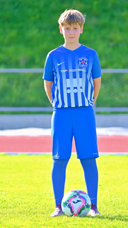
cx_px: 71
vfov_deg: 11.5
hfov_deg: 6.5
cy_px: 114
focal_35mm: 188
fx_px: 1135
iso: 320
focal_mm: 119.2
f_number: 2.8
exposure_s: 1/640
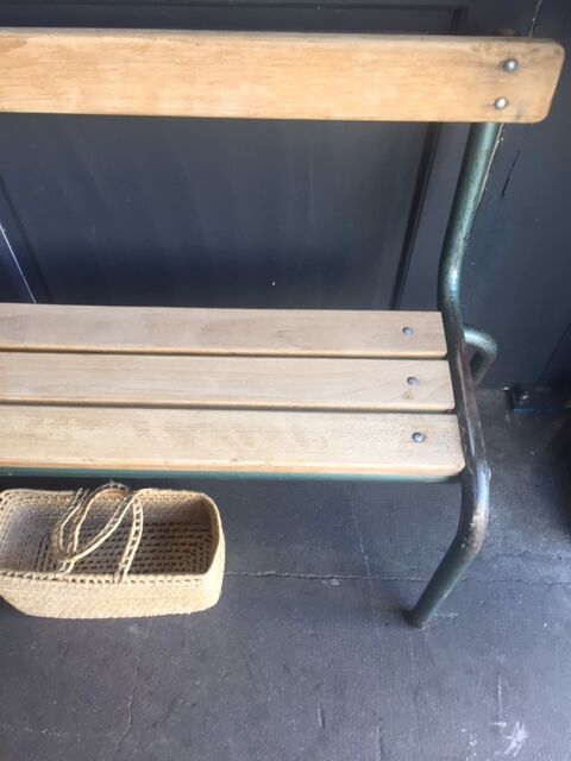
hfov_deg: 48.2
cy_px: 380
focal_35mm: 29
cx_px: 286
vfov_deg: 61.7
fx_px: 638
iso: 32
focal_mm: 4.15
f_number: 2.2
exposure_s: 1/33
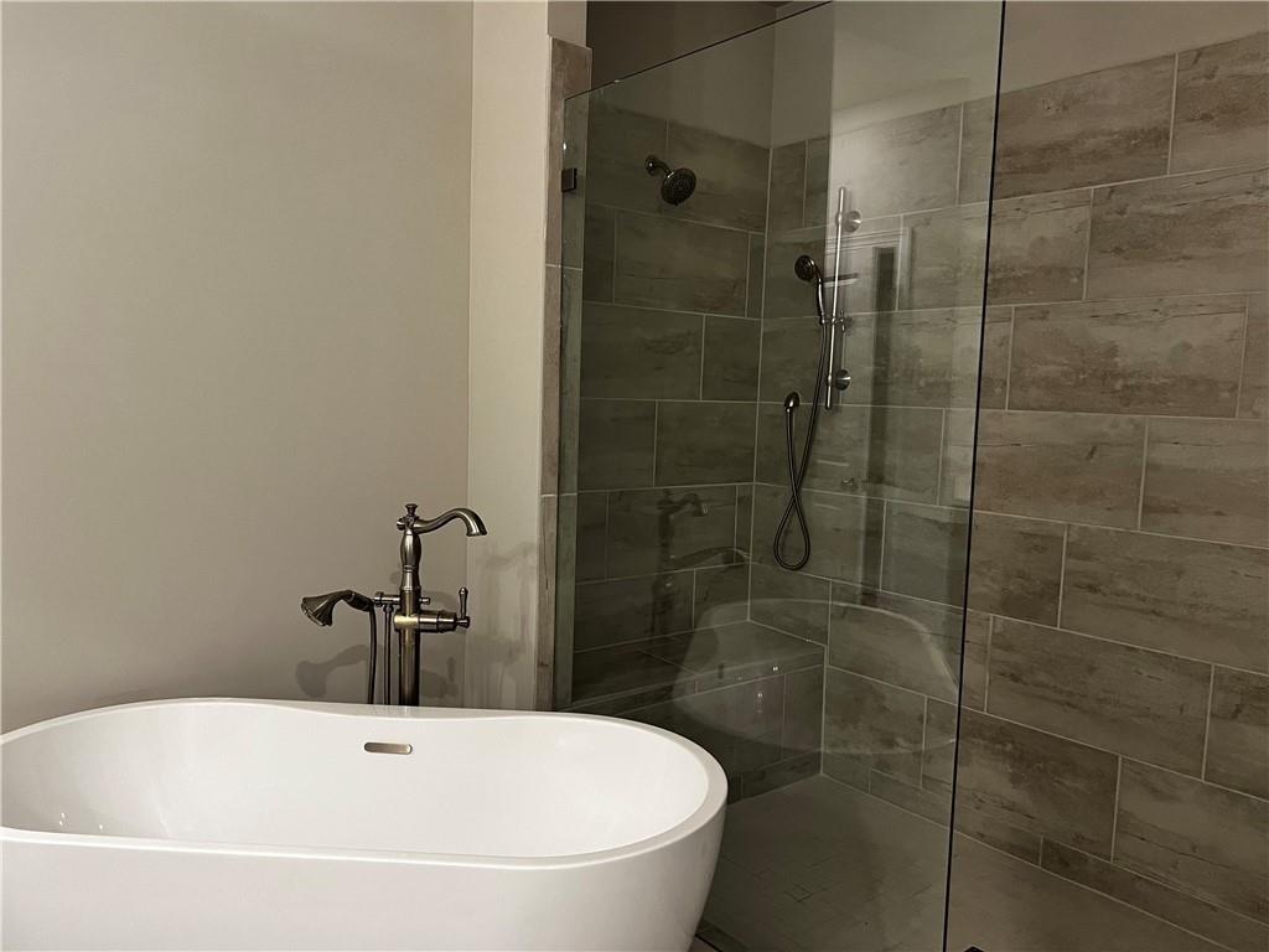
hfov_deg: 67.3
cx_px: 634
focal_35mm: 26
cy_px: 476
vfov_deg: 53.1
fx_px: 953
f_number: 1.5
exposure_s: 1/60
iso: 200
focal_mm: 5.7
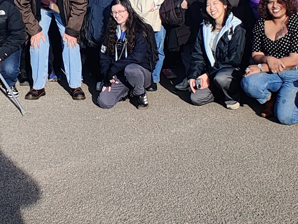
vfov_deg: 23.2
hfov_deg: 30.8
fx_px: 525
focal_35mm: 61
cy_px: 9
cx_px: 56
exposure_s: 1/805
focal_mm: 2.25
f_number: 2.2
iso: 100
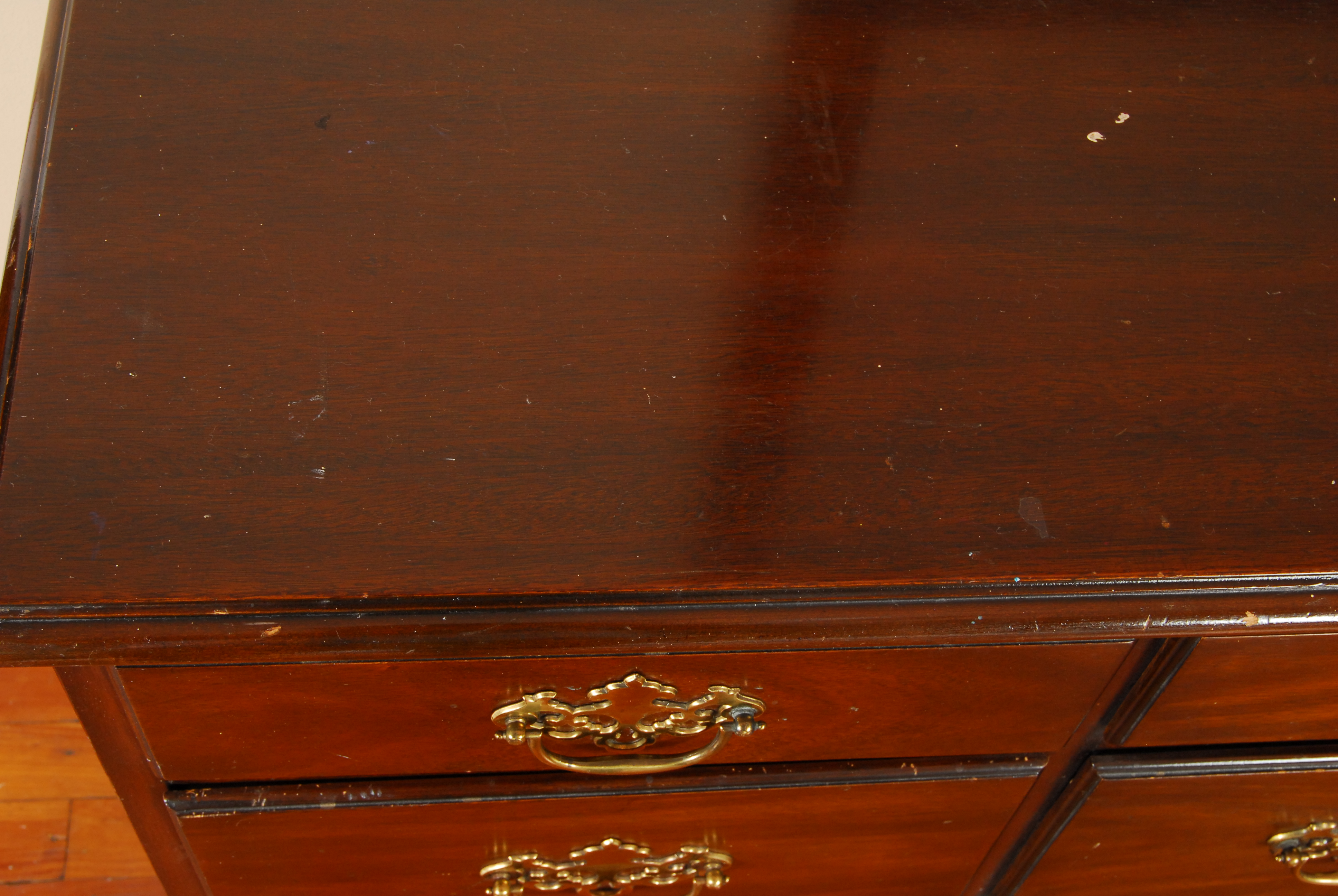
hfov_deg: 41.1
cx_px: 669
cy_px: 448
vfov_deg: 28.2
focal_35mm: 48
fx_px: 1786
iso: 400
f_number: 9
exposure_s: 1/125
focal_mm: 32
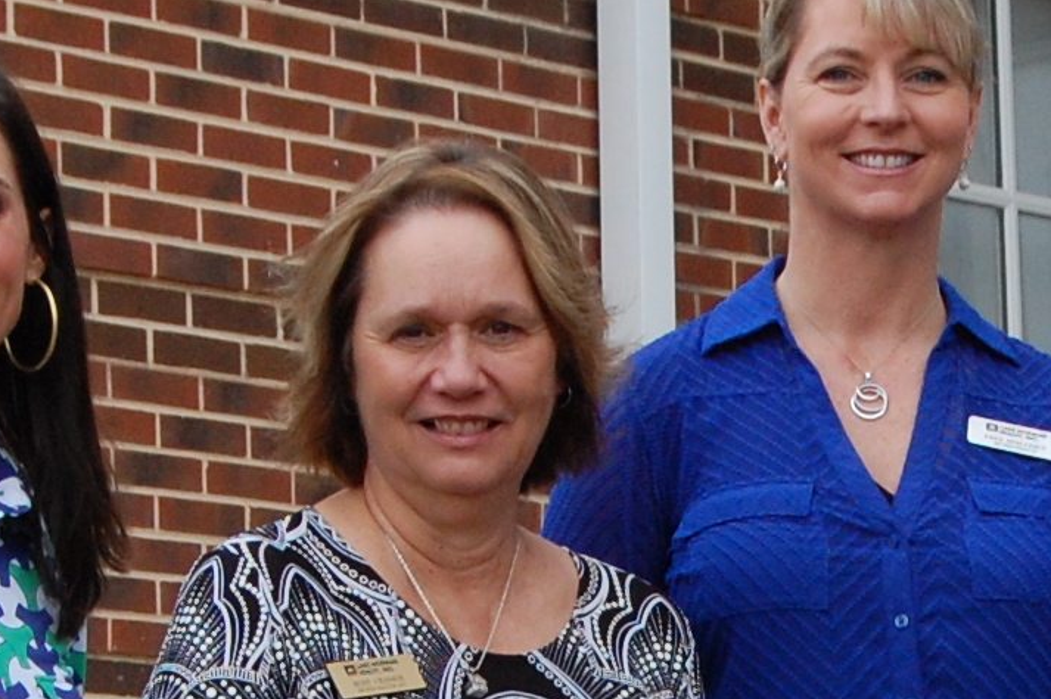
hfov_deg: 11.6
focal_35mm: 176
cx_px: 883
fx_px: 5133
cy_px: 993
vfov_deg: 7.7
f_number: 9
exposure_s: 1/320
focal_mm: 32
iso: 800
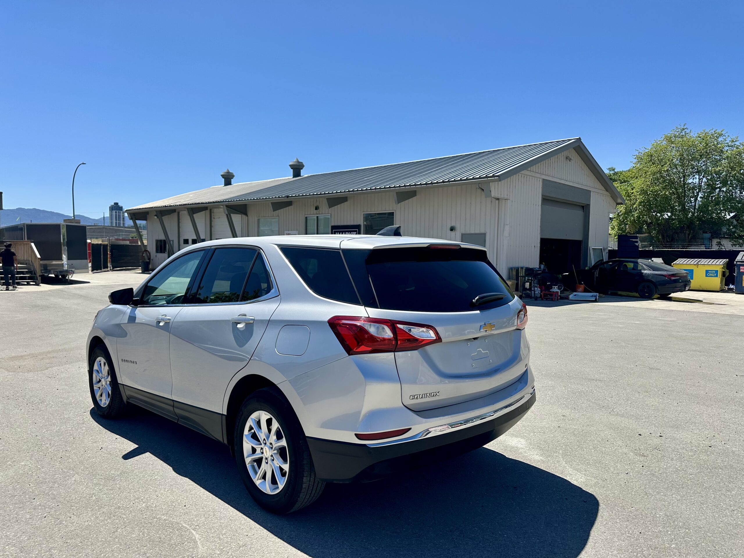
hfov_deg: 71.6
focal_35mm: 24
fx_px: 516
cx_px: 372
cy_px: 279
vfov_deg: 56.8
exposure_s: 1/4348
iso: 80
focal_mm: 6.86
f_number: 1.78
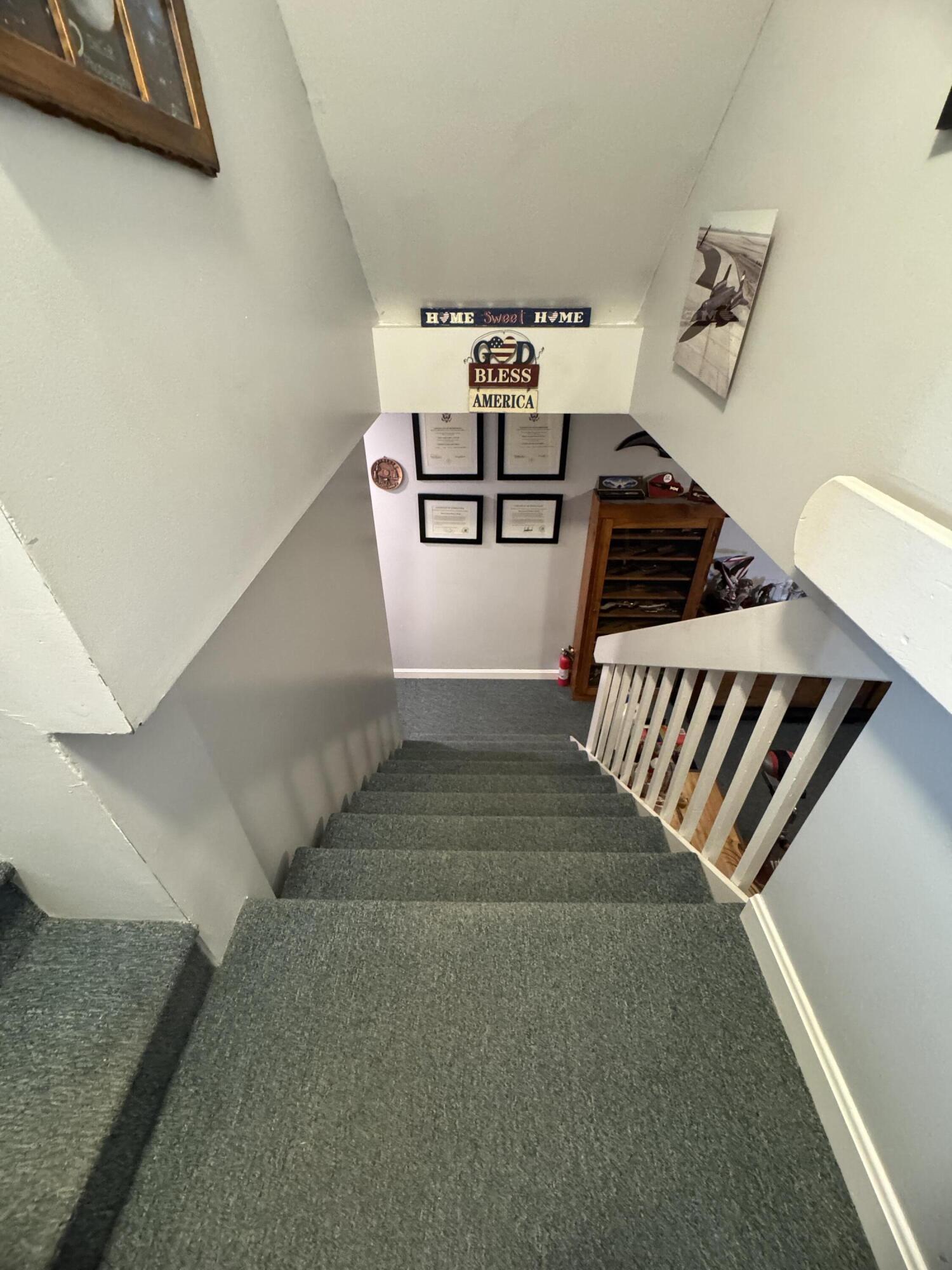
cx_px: 476
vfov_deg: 102.1
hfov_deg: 85.7
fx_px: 513
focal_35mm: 14
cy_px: 635
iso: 800
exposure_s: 1/60
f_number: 2.2
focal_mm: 2.22
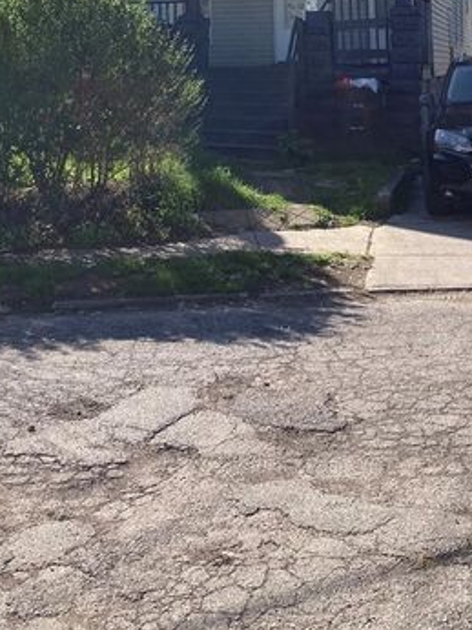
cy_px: 30
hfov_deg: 27.0
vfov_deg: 33.2
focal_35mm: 54
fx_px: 983
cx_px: 262
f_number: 1.8
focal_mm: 3.99
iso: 20
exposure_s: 1/2000
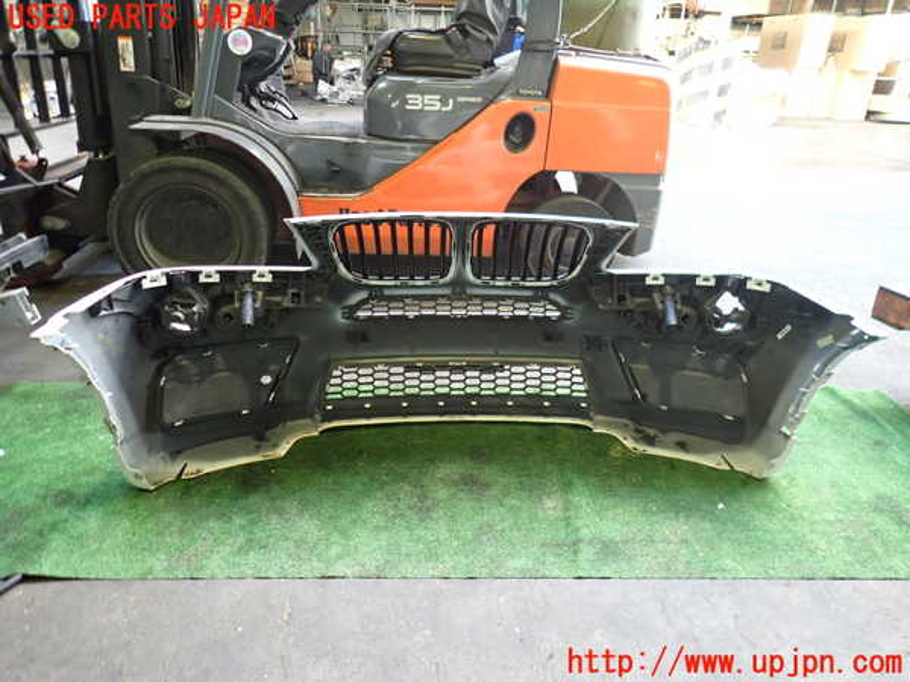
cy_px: 341
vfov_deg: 54.9
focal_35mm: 25
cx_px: 455
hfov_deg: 69.4
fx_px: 657
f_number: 2
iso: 320
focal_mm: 4.5
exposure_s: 1/50
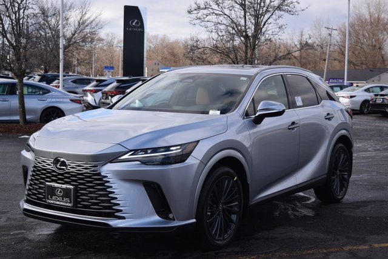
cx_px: 194
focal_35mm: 60
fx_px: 647
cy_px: 130
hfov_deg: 33.4
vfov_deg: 22.6
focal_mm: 40
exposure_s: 1/1250
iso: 400
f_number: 5
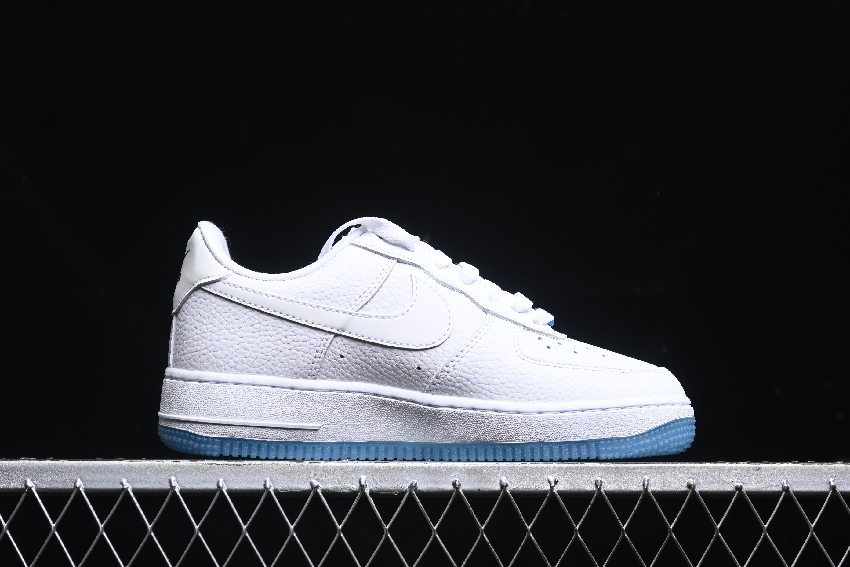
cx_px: 425
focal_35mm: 75
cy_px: 284
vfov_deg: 18.2
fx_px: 1771
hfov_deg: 27.0
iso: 160
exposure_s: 1/60
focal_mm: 50
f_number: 6.3
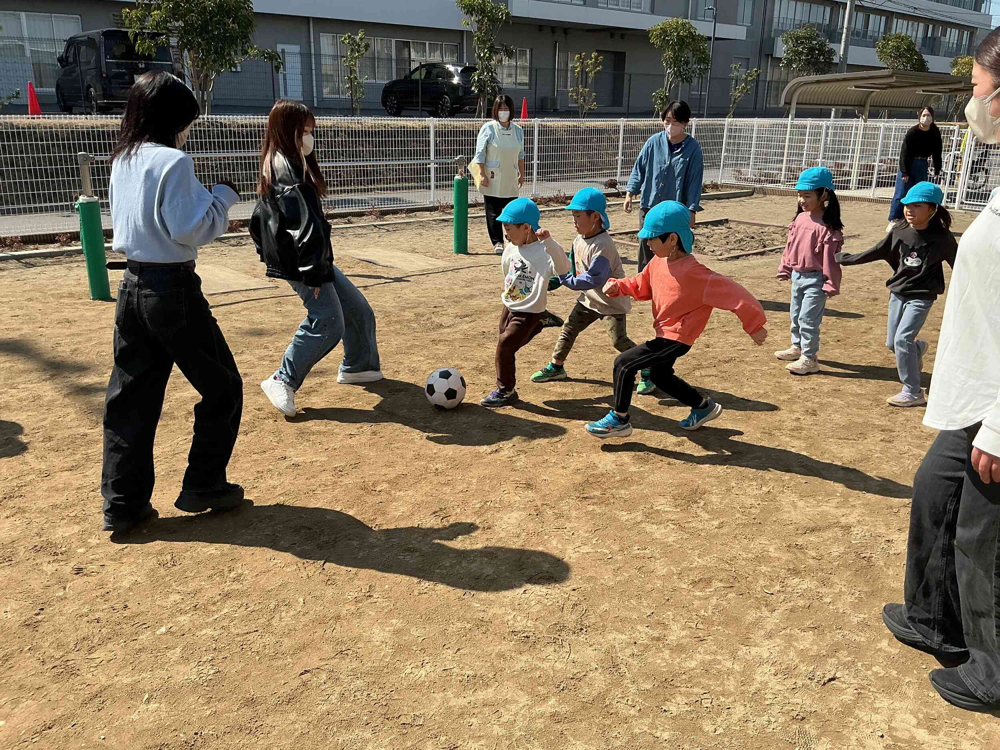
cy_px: 375
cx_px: 500
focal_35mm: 29
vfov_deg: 48.2
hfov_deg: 61.7
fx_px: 838
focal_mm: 3
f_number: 1.8
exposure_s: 1/1279
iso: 25
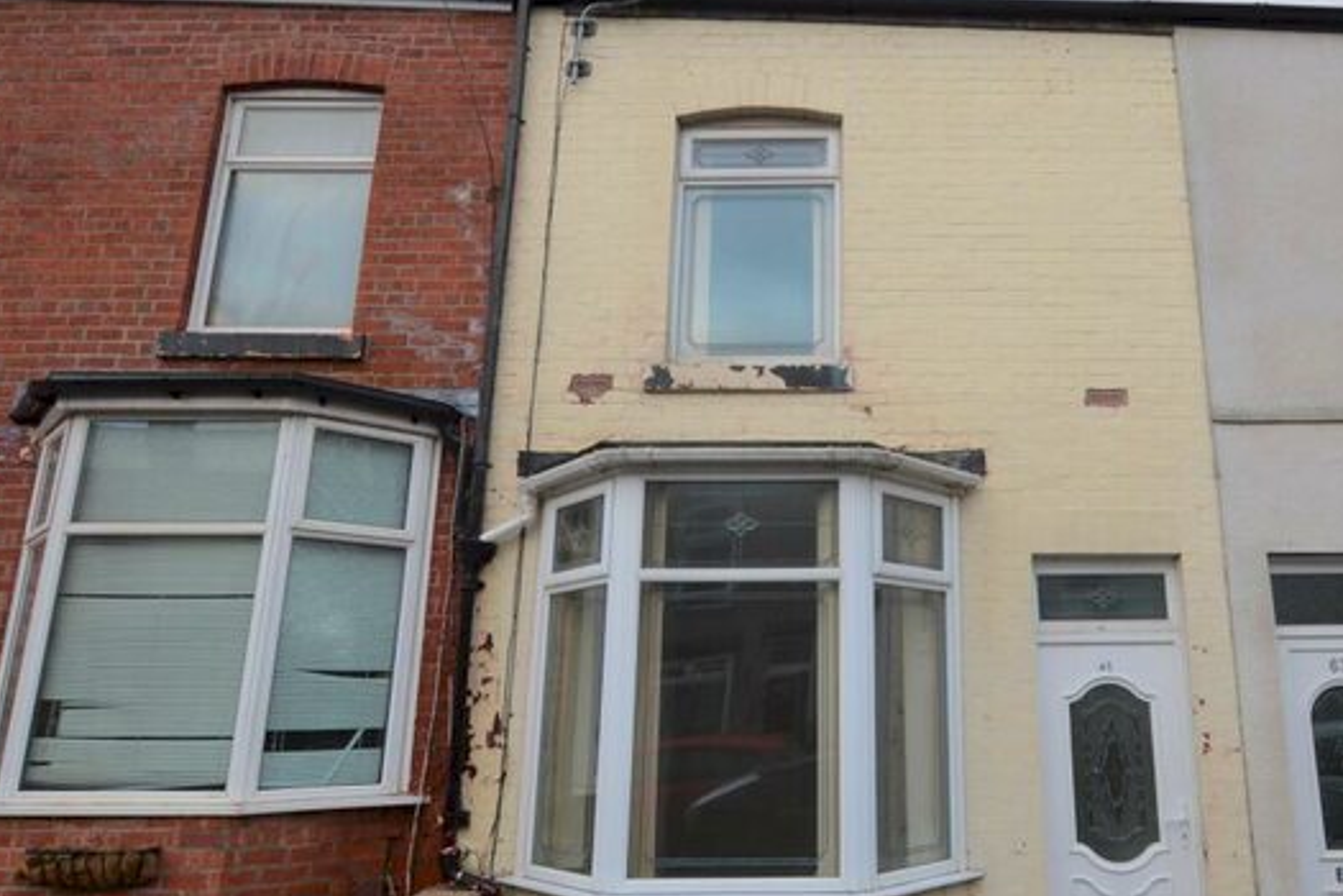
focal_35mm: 20
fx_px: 746
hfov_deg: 82.0
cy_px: 410
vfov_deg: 61.8
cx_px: 860
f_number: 7.1
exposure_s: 1/200
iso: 400
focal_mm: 10
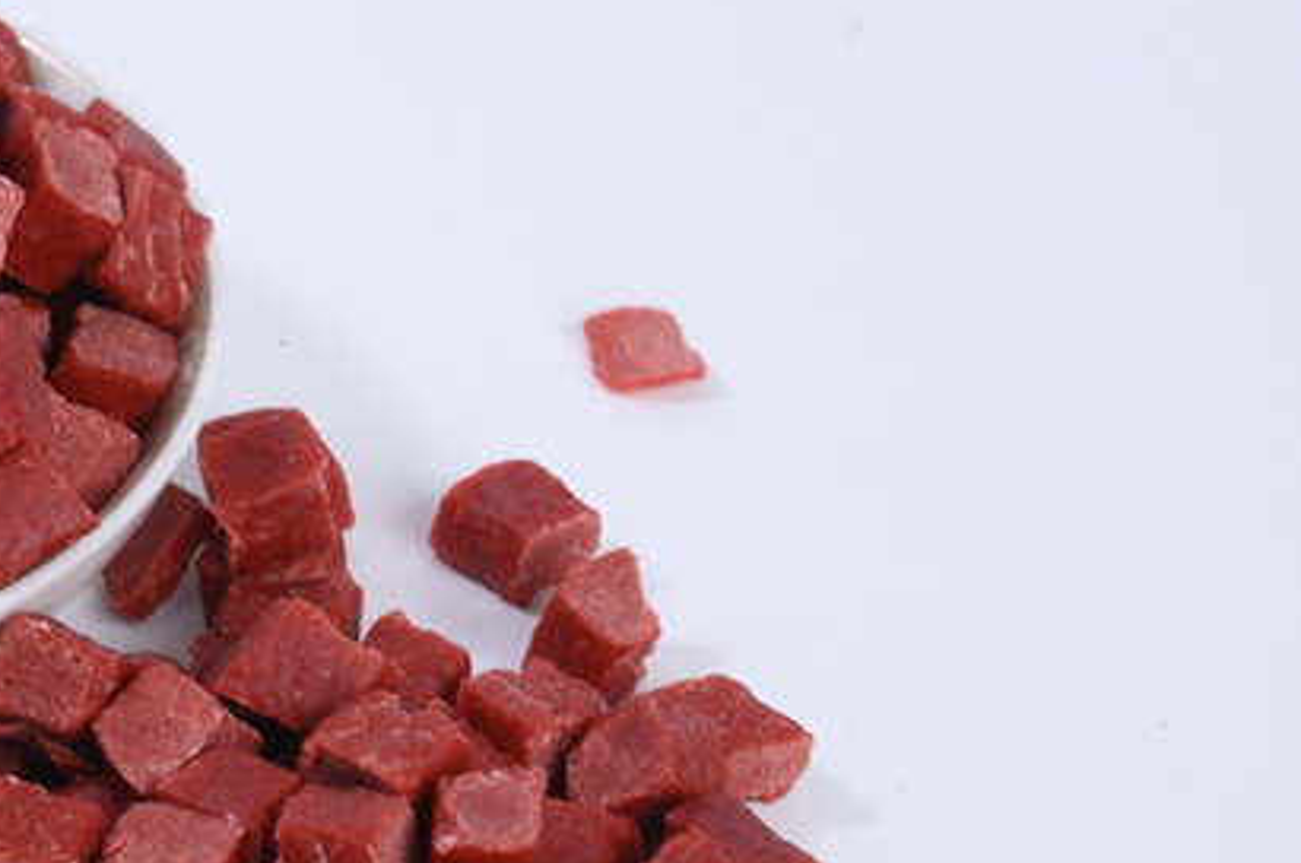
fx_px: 10572
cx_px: -216
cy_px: 681
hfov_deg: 7.0
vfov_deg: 4.7
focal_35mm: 293
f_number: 11
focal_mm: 120
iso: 160
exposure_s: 1/125
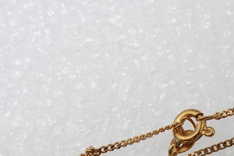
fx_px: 514
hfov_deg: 25.3
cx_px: 184
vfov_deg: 17.1
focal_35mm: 79
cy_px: 130
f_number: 22
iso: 640
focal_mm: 30
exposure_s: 1/125
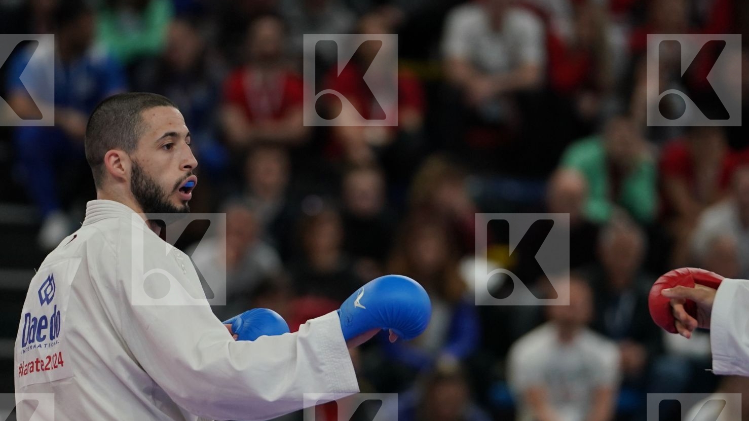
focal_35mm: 361
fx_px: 7169
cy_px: 259
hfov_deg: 6.0
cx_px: 351
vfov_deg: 3.4
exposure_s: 1/1000
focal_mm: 189
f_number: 2.8
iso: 1250
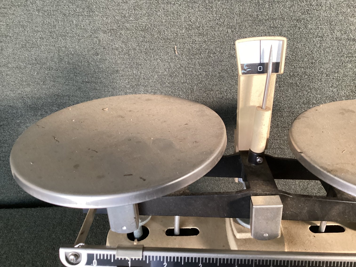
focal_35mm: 31
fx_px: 319
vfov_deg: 45.4
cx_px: 178
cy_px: 134
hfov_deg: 58.3
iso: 320
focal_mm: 3.3
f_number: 2.4
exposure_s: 1/40
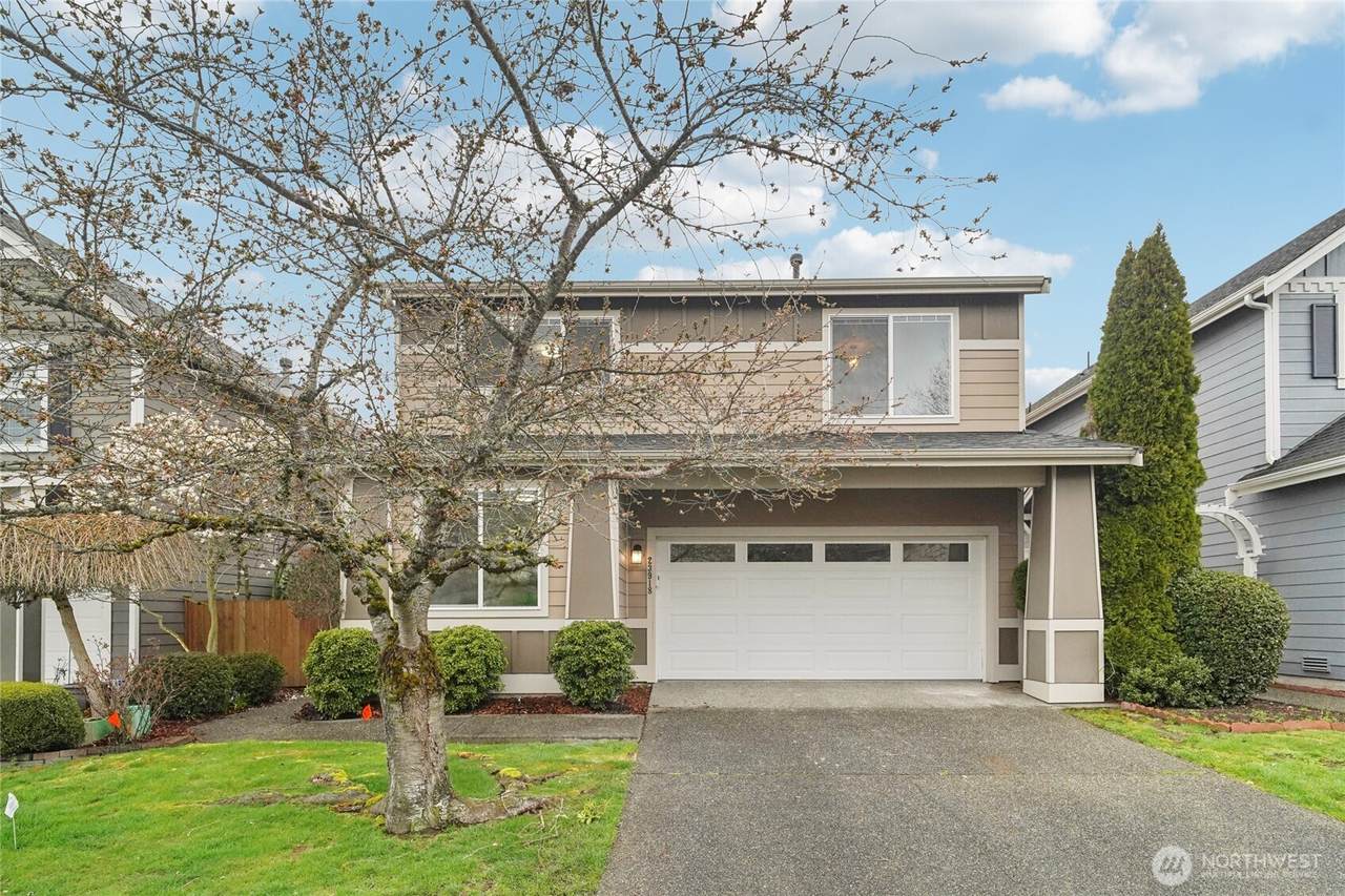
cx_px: 672
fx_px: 598
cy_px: 448
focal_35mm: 16
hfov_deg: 96.7
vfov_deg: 73.7
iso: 1600
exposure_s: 1/200
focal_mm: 16
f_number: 8
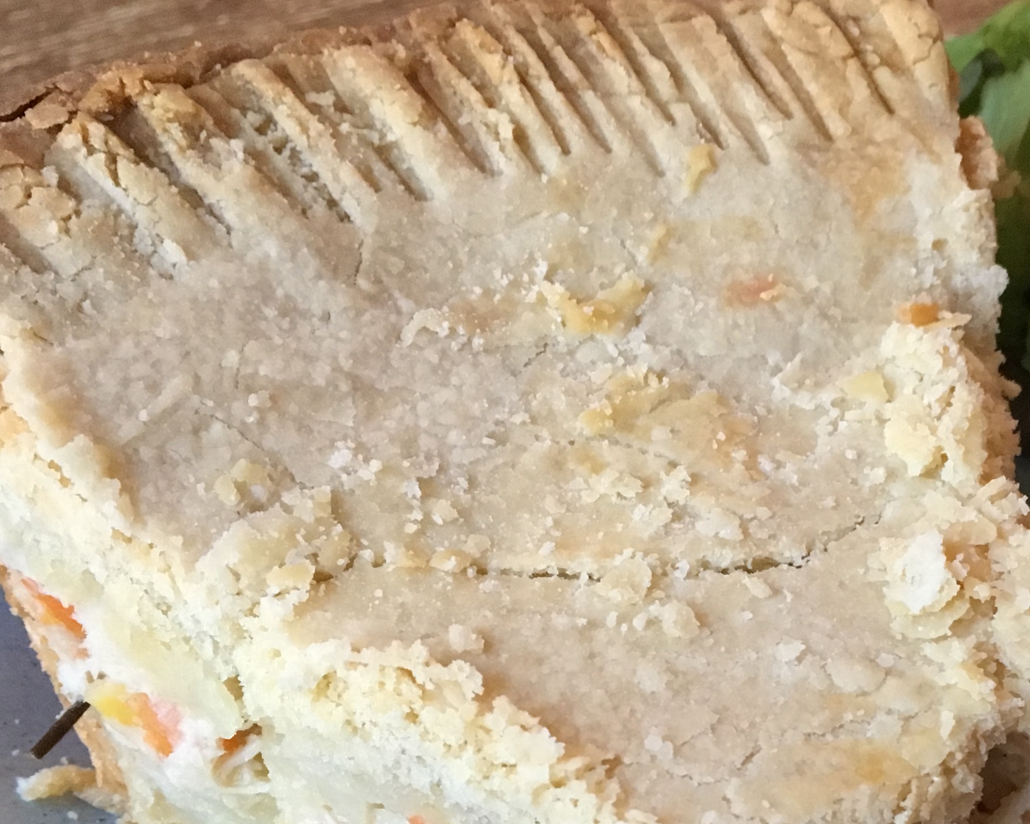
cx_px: 926
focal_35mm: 62
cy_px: 838
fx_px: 1890
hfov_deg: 29.3
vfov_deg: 23.5
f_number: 2.2
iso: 200
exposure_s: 1/30
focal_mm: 4.15
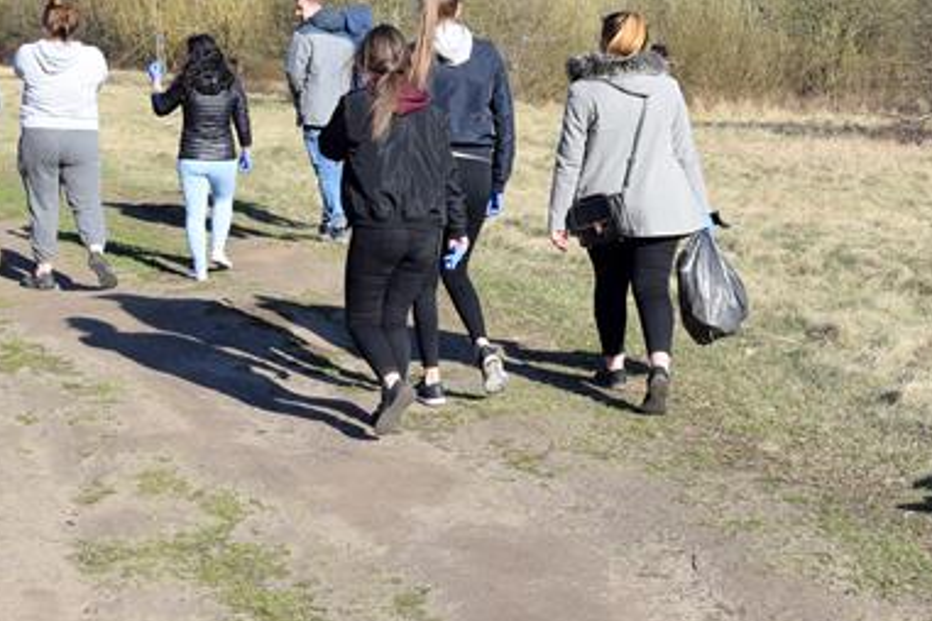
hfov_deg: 29.2
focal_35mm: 68
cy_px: 269
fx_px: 1760
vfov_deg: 20.0
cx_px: 705
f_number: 9
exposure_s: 1/320
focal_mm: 24
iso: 200
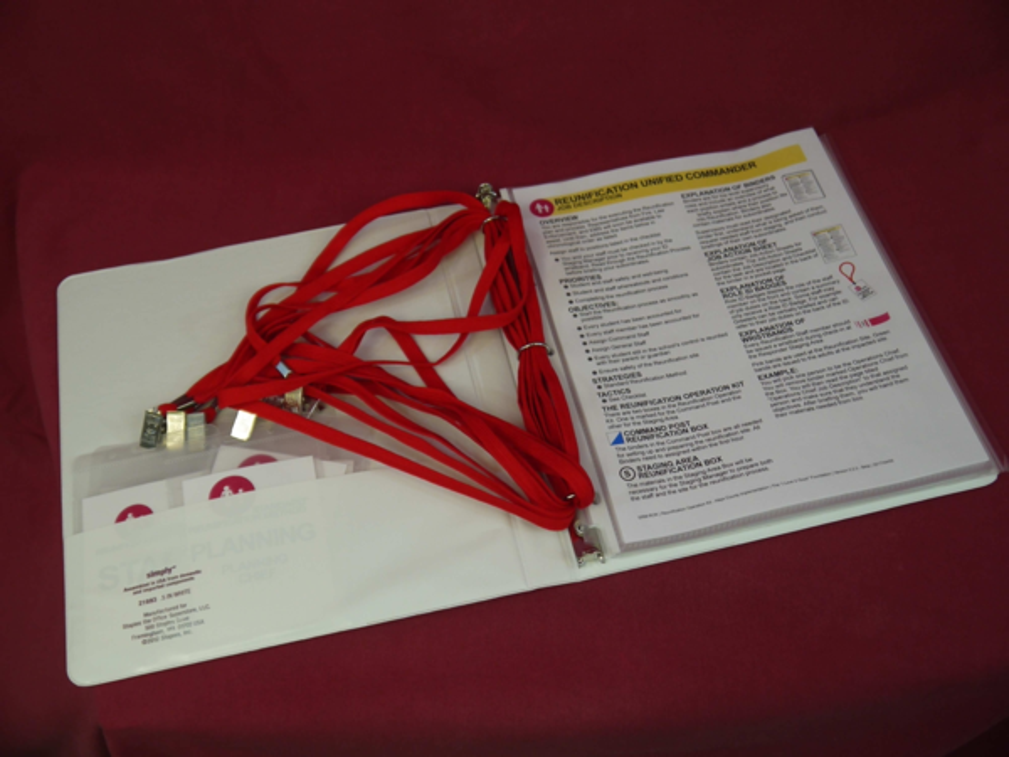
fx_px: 1341
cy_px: 378
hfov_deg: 41.2
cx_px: 504
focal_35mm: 46
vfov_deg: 31.5
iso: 400
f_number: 4.4
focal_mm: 23
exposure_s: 1/60
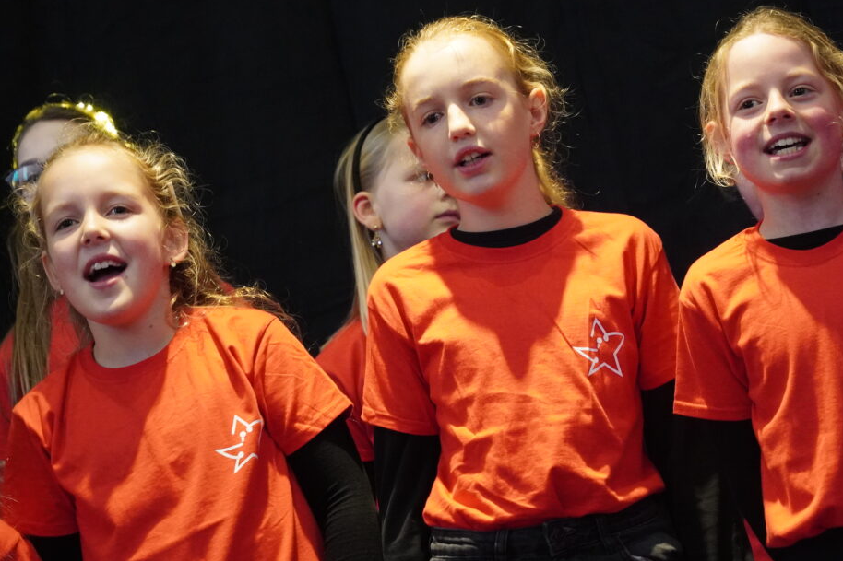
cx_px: 479
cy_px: 223
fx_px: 4518
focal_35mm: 193
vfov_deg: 7.1
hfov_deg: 10.7
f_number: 5.6
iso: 4000
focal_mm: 98
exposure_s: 1/60
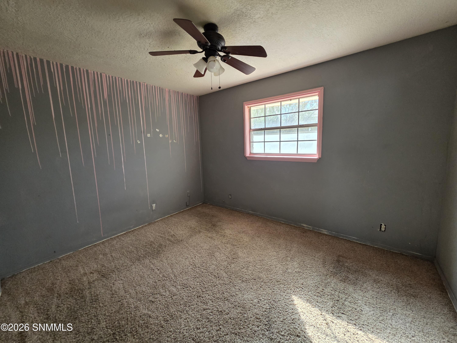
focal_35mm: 13
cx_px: 228
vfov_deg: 89.9
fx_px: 172
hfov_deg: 106.2
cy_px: 172
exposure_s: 1/120
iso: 250
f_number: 1.9
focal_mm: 2.2
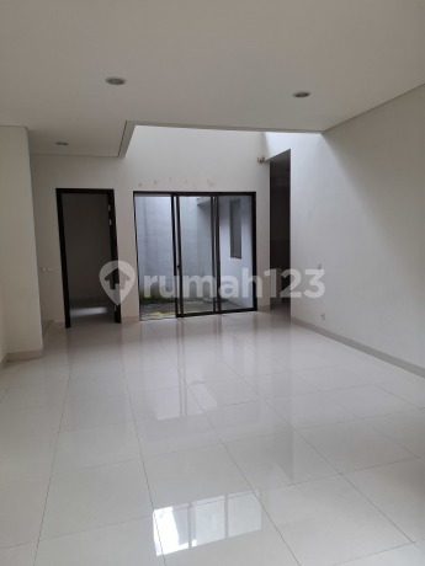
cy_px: 283
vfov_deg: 73.9
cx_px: 212
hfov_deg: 58.9
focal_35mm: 23
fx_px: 377
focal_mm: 5.54
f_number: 1.8
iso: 320
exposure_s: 1/100
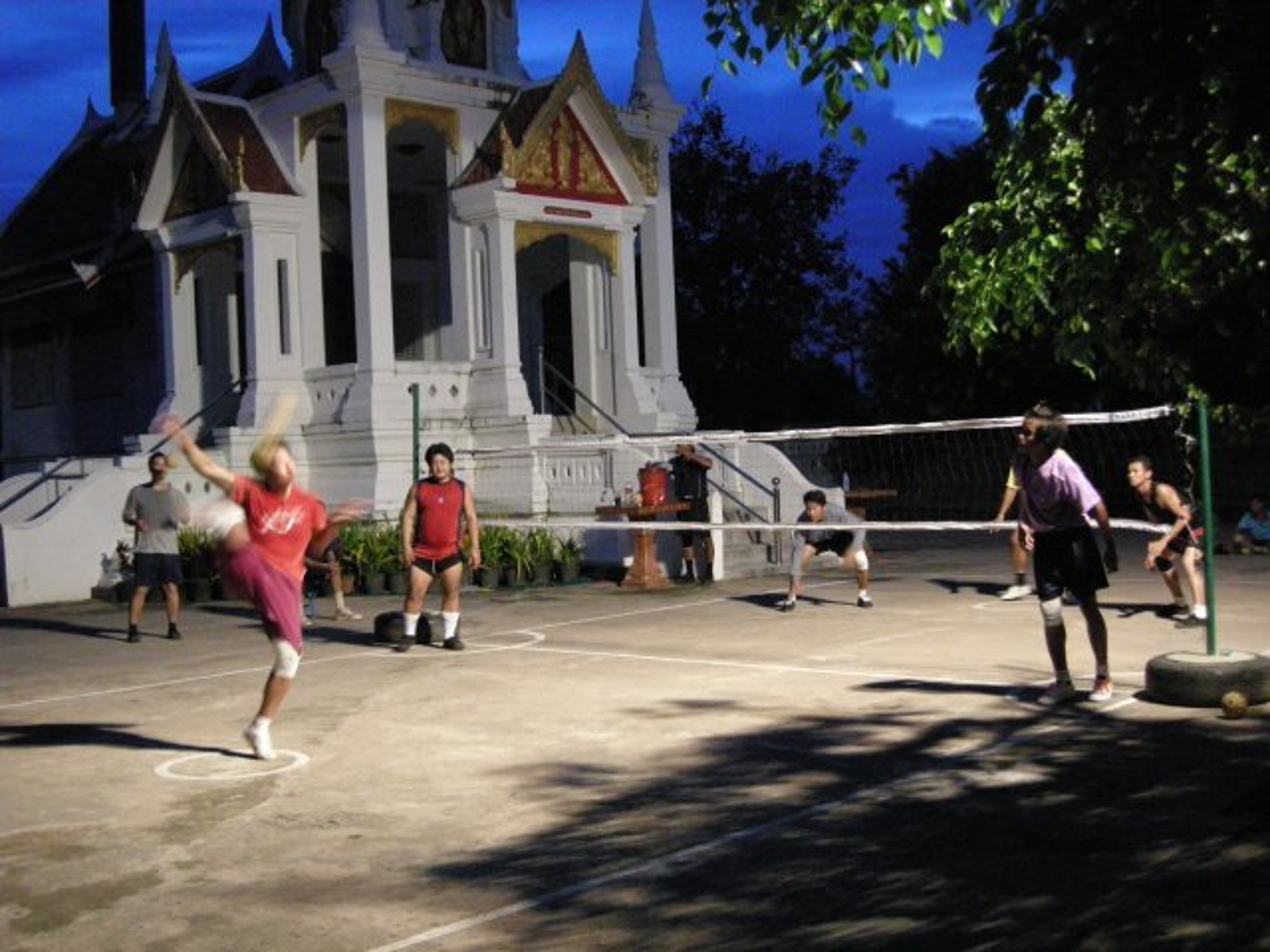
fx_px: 1504
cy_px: 476
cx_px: 635
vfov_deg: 35.1
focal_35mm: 41
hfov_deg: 45.8
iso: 800
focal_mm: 8.5
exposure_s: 1/16.1
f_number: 2.9
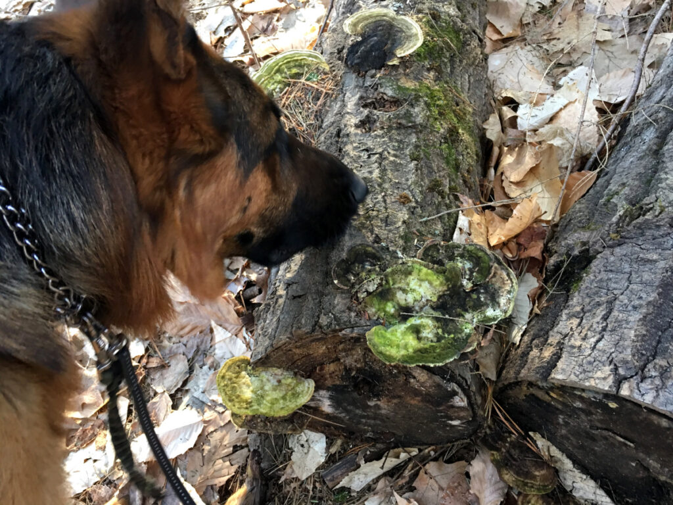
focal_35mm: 29
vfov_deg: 48.2
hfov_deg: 61.7
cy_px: 252
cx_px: 336
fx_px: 564
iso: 50
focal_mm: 4.15
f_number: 2.2
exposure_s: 1/15
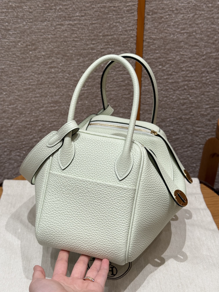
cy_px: 146
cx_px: 110
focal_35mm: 48
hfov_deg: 30.3
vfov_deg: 39.7
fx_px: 405
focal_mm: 6.76
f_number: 1.78
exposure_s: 1/133
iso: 64
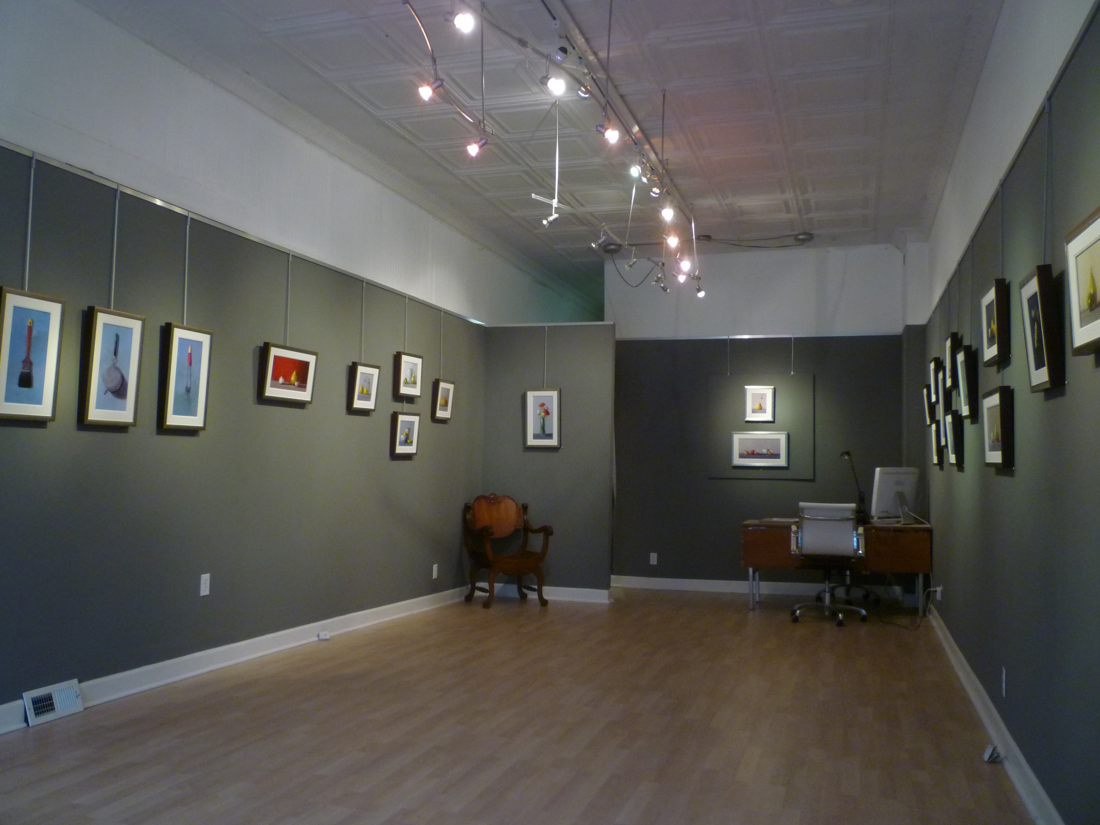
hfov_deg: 61.7
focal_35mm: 29
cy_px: 412
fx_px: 922
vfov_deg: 48.2
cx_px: 550
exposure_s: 1/30
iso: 250
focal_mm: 5.2
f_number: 3.3
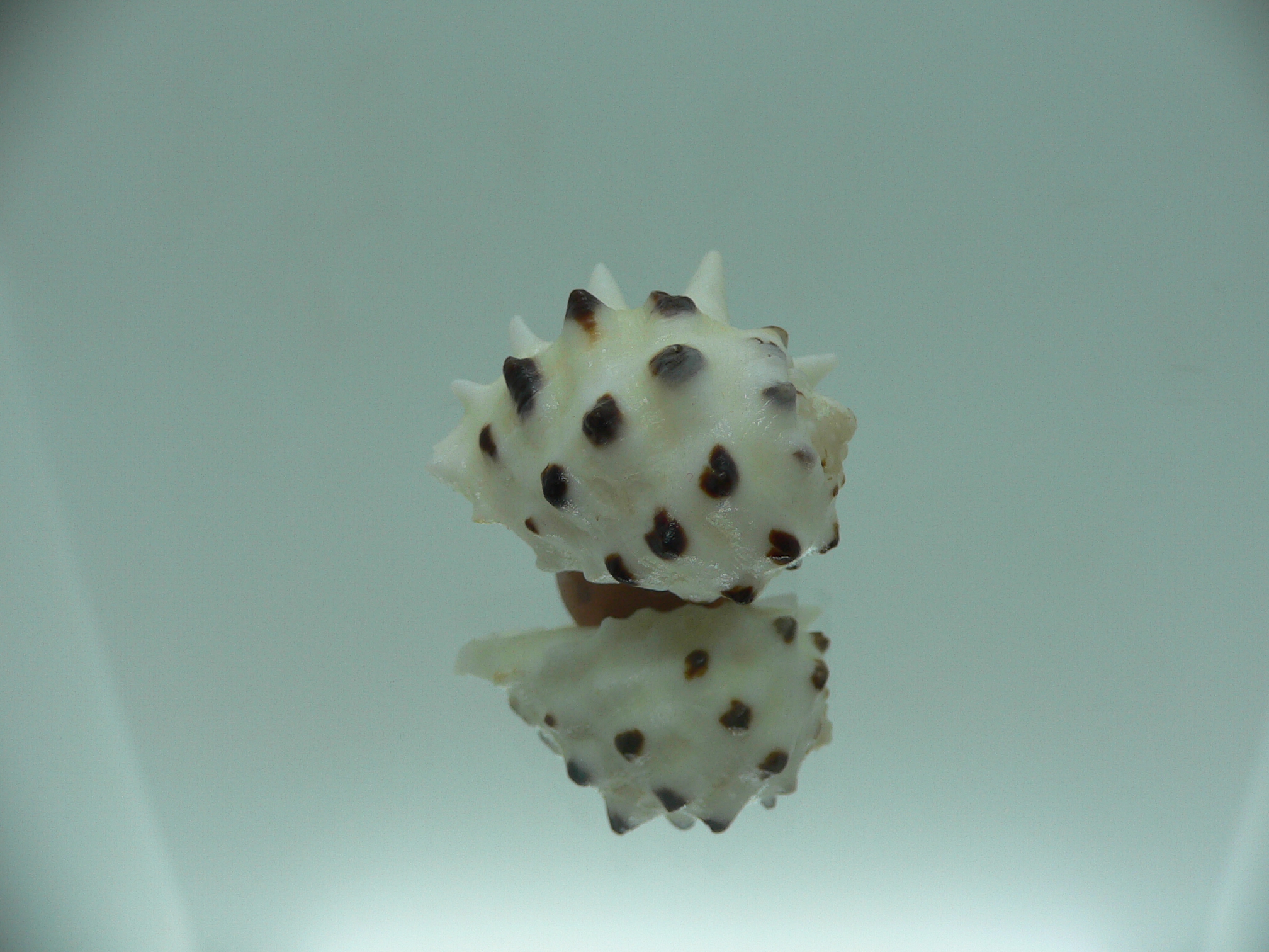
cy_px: 476
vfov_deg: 40.7
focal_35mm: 35
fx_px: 1283
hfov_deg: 52.6
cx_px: 634
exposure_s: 1/80
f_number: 2.8
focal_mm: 4.6
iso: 80
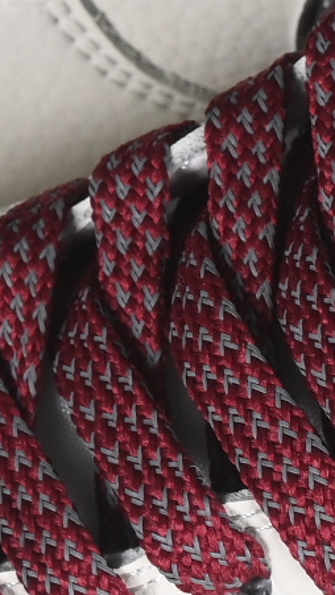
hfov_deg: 2.5
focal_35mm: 485
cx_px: 351
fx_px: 7652
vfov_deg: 4.5
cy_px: 255
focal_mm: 50
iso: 160
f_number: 7.1
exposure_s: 1/80
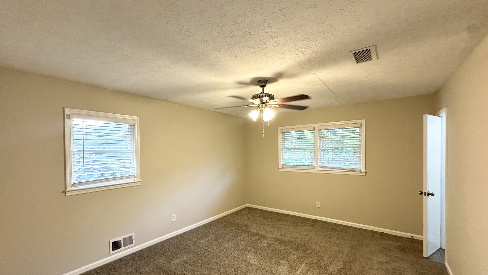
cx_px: 233
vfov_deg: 66.9
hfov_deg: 99.3
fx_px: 207
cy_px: 154
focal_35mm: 16
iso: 200
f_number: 2.2
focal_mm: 2.22
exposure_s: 1/60
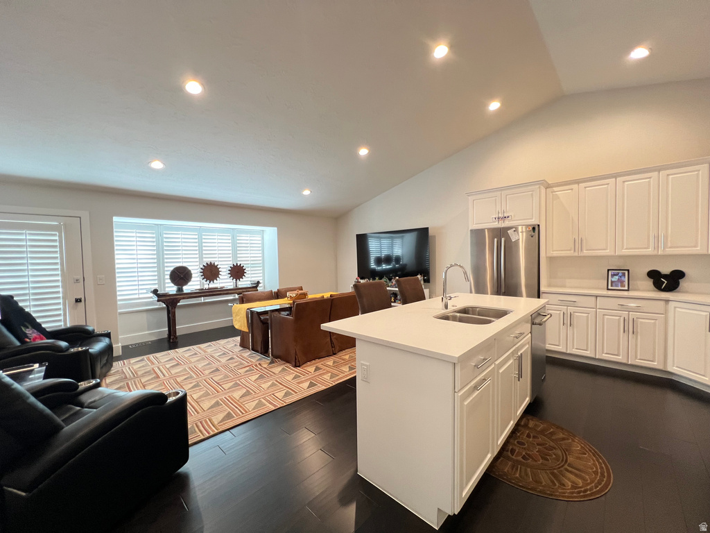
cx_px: 355
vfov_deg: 89.9
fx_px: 267
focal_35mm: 13
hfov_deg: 106.2
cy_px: 266
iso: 200
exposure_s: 1/60
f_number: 1.8
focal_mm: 1.57
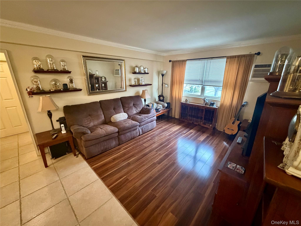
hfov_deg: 102.1
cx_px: 150
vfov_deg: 85.7
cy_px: 113
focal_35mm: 14
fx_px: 122
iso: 1000
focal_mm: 2.22
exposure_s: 1/40
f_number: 2.2
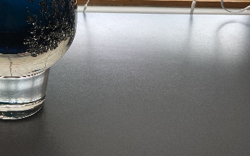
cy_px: 0
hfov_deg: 33.6
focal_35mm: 57
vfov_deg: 21.9
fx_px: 389
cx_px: 22
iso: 40
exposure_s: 1/120
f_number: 1.8
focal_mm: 3
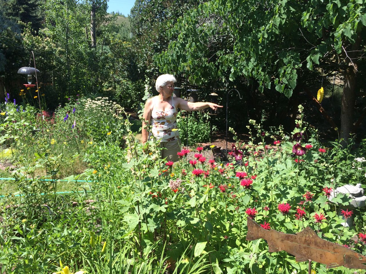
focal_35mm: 29
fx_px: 307
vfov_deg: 48.2
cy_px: 137
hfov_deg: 61.7
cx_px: 183
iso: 32
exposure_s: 1/1001
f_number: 2.2
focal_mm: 4.15
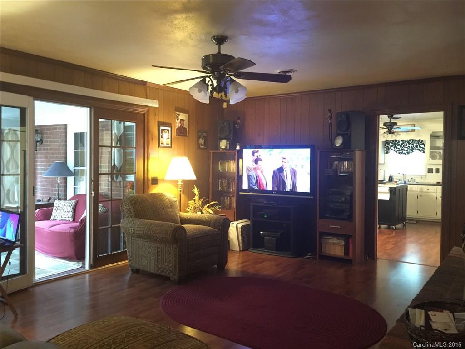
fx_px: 390
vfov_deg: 48.2
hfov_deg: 61.7
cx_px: 232
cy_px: 174
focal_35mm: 29
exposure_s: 1/4
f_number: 2.2
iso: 160
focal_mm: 4.15
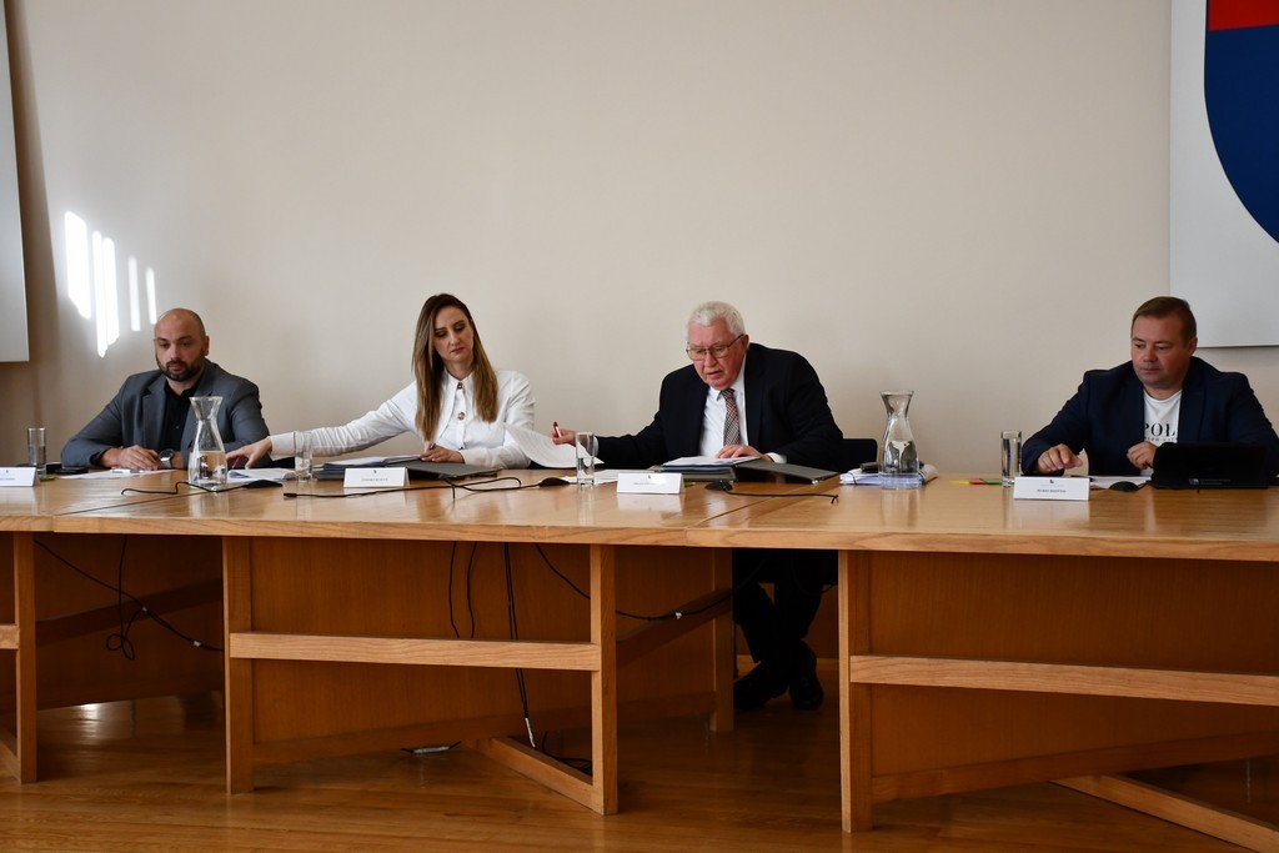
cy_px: 426
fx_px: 2025
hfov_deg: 35.0
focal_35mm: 57
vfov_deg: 23.8
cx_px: 640
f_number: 4.2
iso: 800
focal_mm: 38
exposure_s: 1/160
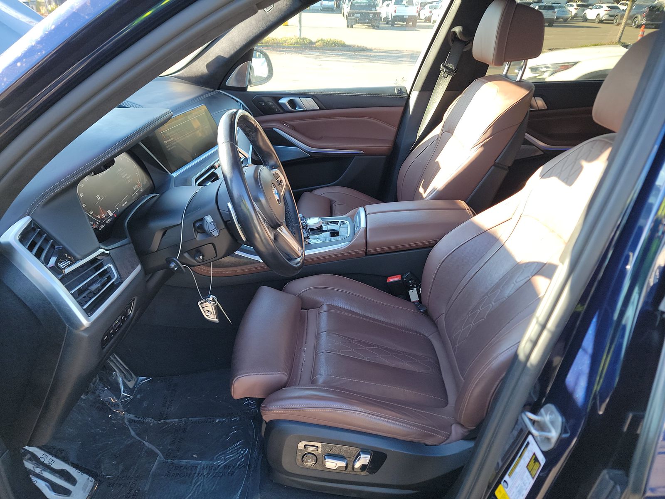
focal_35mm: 24
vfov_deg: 56.8
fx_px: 461
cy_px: 250
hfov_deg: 71.6
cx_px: 332
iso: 75
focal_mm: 6.7
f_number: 1.8
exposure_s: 1/59
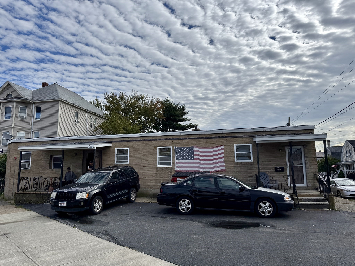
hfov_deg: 71.6
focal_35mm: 24
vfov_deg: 56.8
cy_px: 133
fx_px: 246
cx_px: 178
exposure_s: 1/10309
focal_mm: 6.76
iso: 80
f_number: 1.78
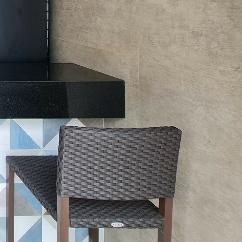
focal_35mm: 40
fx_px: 316
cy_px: -6
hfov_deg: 26.9
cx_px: -135
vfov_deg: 37.0
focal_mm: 2.2
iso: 100
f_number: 2.2
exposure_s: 1/120
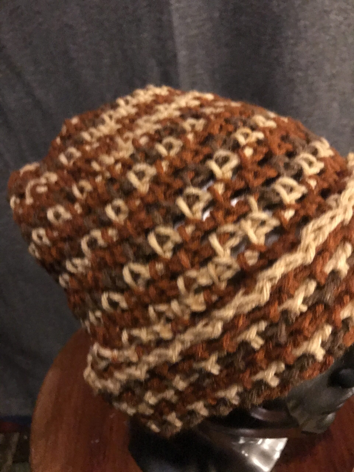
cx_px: 177
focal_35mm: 28
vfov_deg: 63.4
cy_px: 236
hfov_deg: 49.7
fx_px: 382
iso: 100
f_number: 1.8
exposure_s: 1/4
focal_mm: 3.99
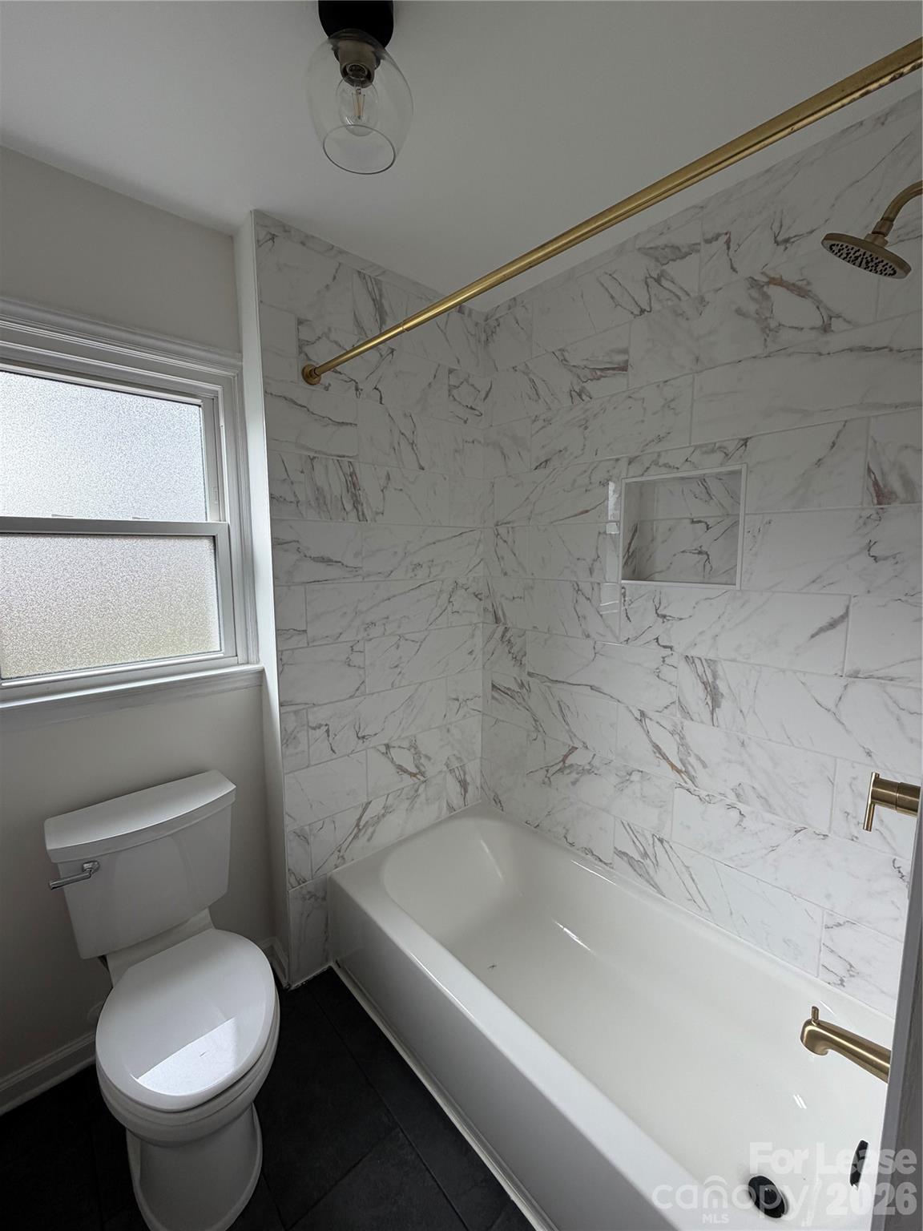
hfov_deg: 85.7
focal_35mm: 14
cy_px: 616
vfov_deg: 102.1
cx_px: 462
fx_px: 498
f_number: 2.2
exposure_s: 1/121
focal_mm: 2.22
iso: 100
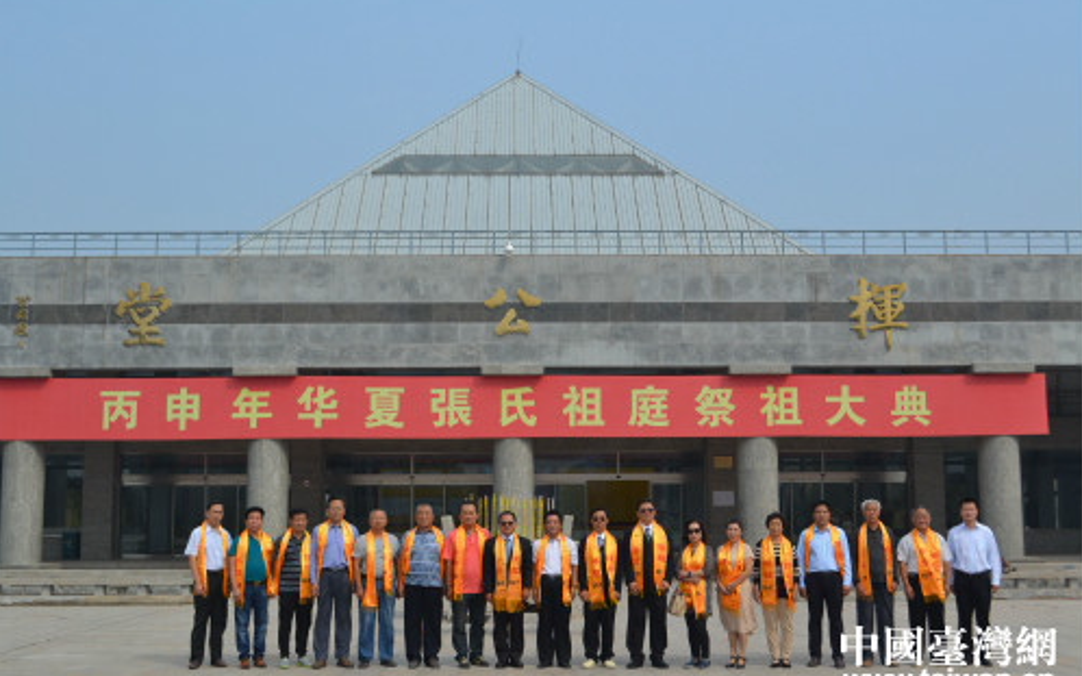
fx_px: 1268
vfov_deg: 29.8
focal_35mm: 43
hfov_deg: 46.2
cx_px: 541
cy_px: 349
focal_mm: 28
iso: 400
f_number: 5.6
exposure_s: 1/1600
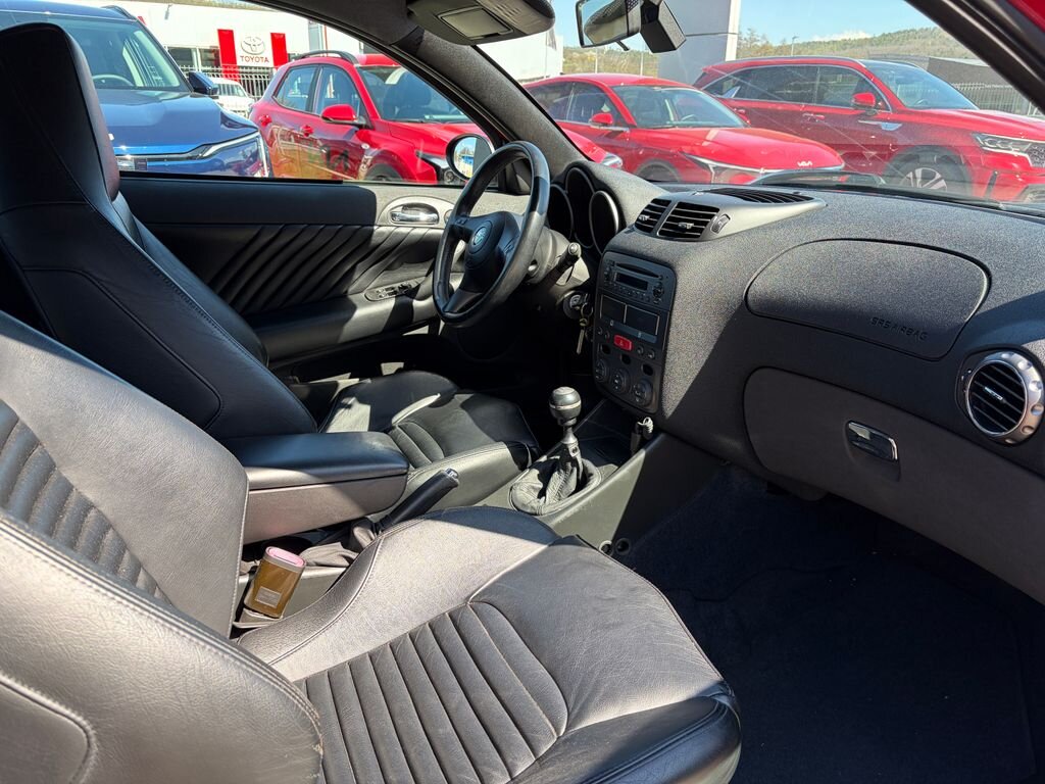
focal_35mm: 26
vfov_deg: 53.1
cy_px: 392
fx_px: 785
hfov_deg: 67.3
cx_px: 522
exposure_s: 1/320
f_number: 1.6
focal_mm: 5.96
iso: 50
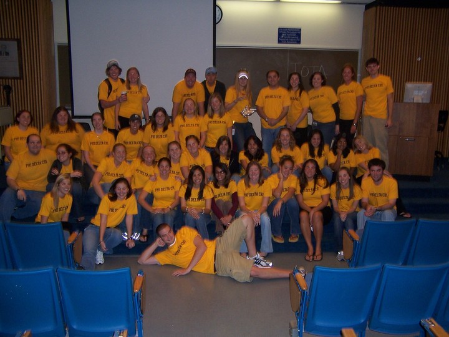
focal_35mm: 33
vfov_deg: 42.9
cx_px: 224
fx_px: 428
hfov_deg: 55.4
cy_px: 168
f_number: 2.8
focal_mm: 5.5
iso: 140
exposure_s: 1/60
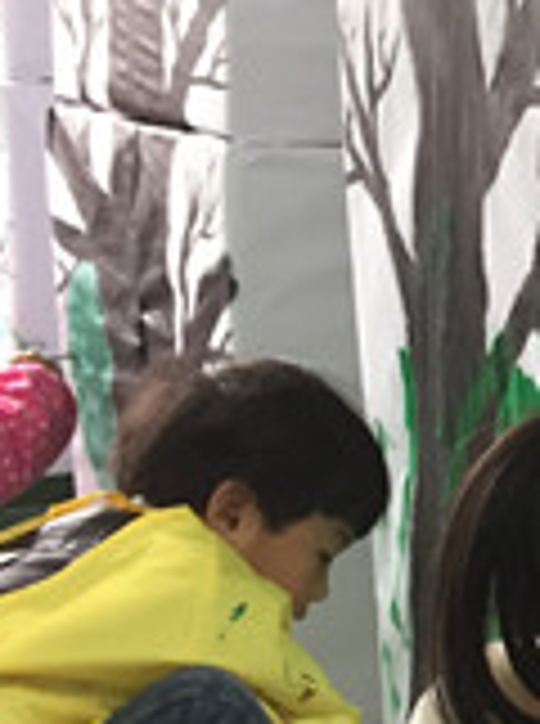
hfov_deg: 11.1
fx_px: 2339
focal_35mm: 112
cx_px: 1296
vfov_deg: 17.5
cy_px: 528
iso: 160
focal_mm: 4.15
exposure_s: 1/33
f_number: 2.2
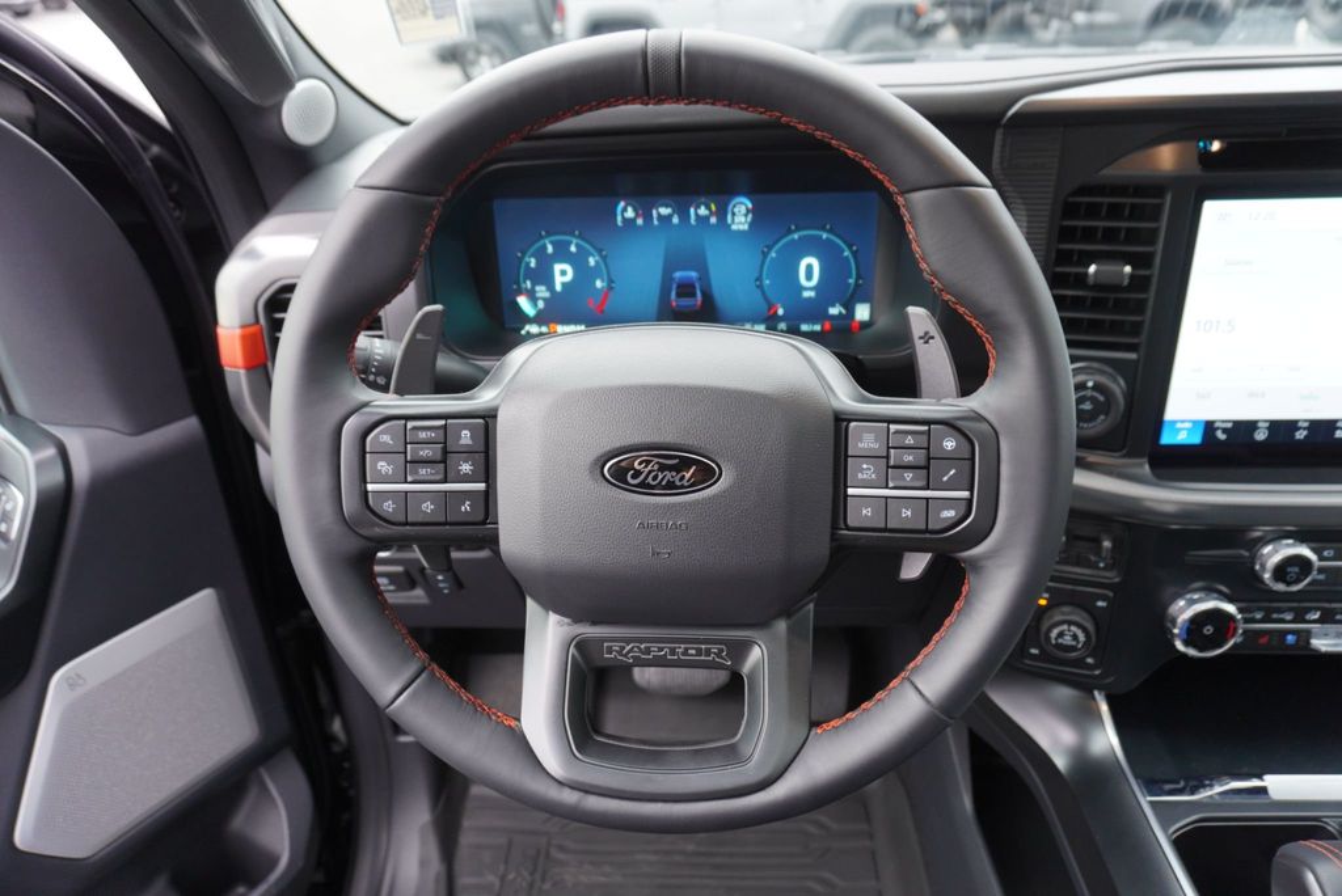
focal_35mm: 24
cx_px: 671
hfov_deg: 73.7
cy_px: 448
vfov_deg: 53.2
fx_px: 895
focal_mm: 16
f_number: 4
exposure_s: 1/60
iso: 400
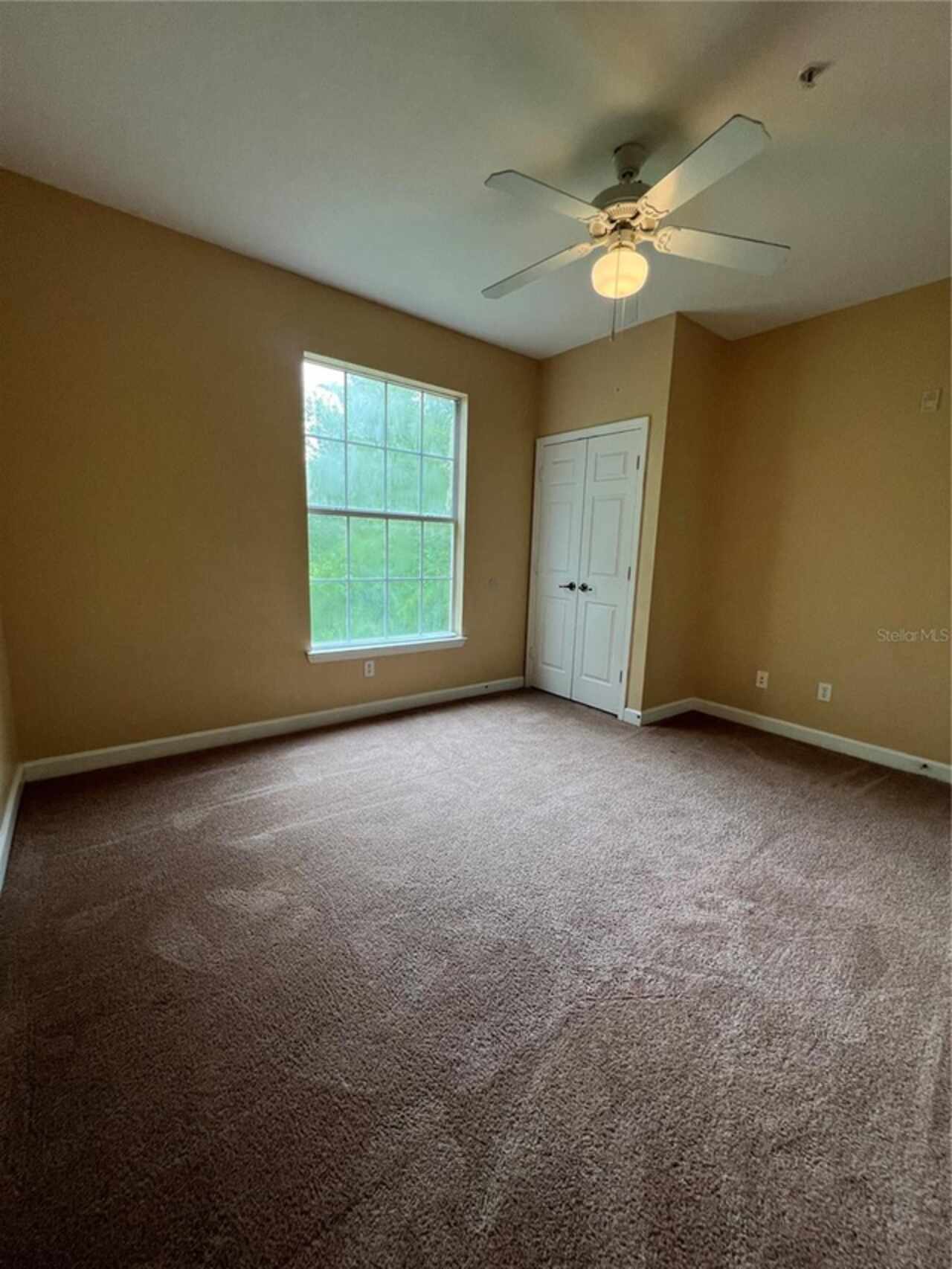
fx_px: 477
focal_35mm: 13
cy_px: 634
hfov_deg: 89.9
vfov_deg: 106.2
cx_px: 476
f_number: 1.8
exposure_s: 1/99
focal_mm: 1.57
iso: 80
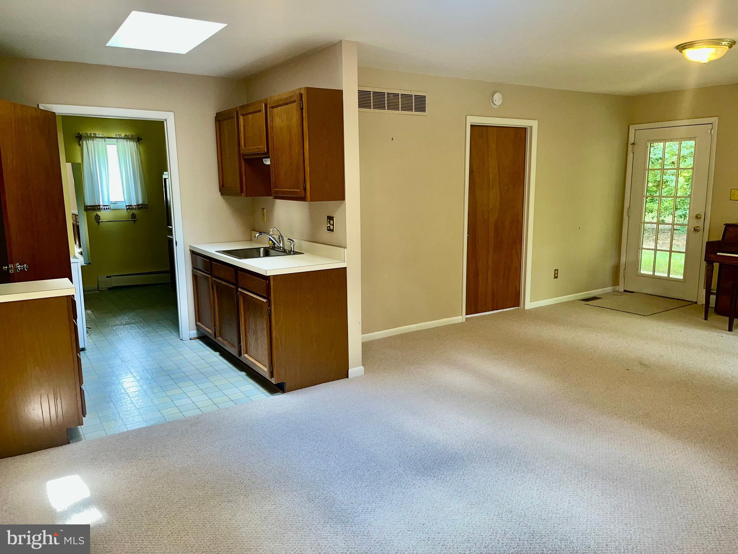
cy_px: 277
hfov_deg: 67.3
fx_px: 554
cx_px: 369
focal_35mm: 26
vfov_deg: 53.1
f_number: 1.6
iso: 40
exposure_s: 1/30
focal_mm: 5.1
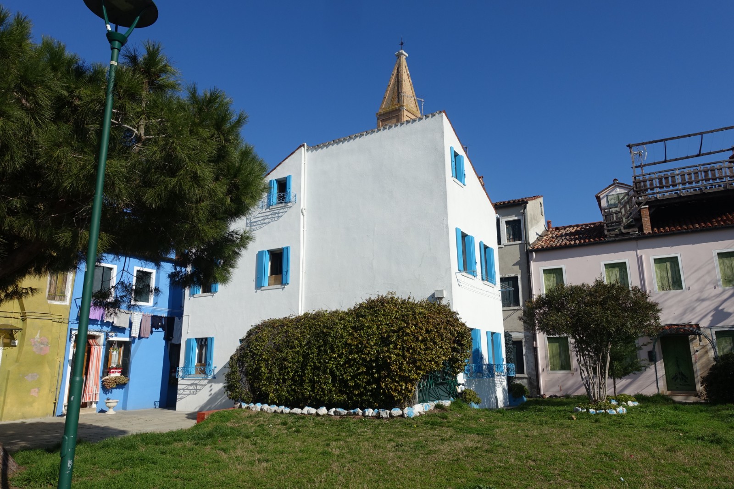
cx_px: 367
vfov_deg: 53.1
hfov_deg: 73.8
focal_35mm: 24
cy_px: 244
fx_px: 489
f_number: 5.6
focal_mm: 8.8
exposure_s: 1/100
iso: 125
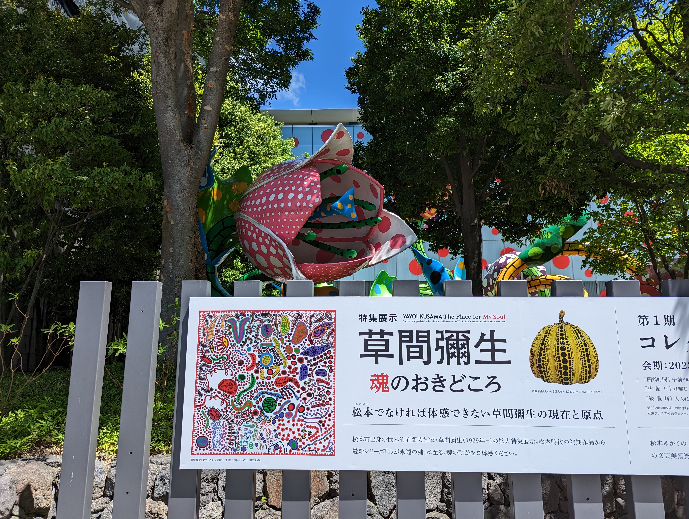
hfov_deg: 71.5
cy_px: 260
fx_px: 478
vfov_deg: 56.9
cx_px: 344
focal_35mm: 24
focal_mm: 6.81
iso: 41
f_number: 1.85
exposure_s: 1/1272
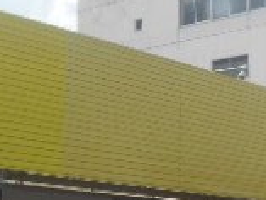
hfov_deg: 18.1
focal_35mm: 106
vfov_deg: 13.9
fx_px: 815
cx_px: 0
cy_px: 144
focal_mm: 4.6
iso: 80
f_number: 3.2
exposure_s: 1/1000
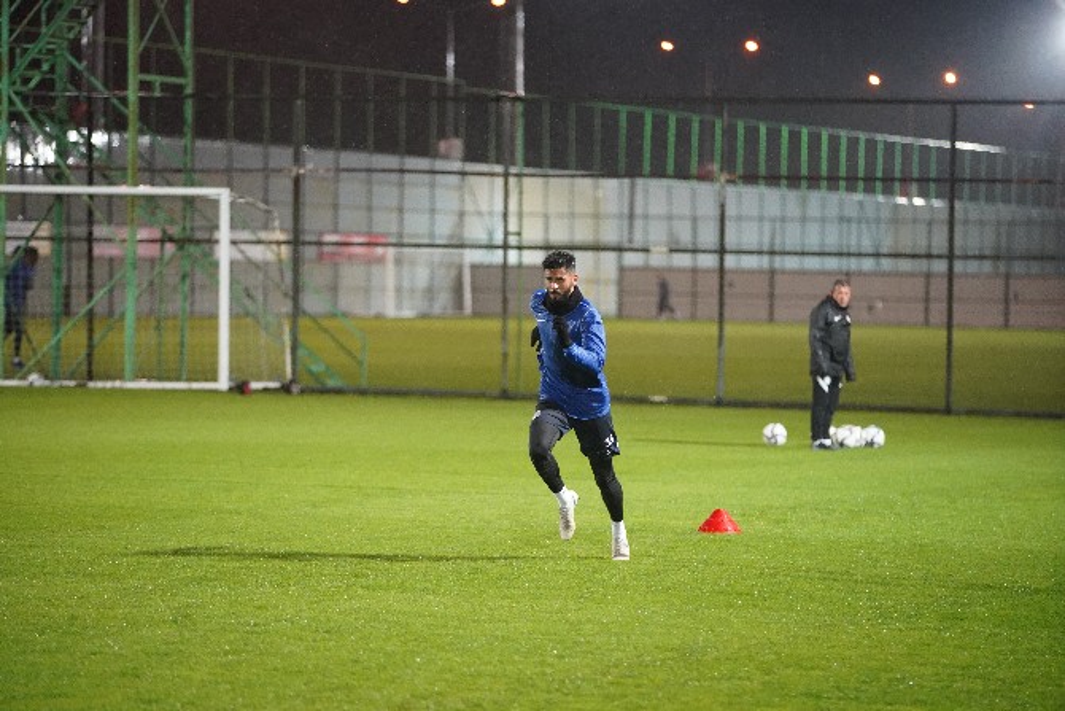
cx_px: 532
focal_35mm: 165
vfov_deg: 8.3
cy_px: 356
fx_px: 4882
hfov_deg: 12.4
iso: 6400
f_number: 2.8
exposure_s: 1/640
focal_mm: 165
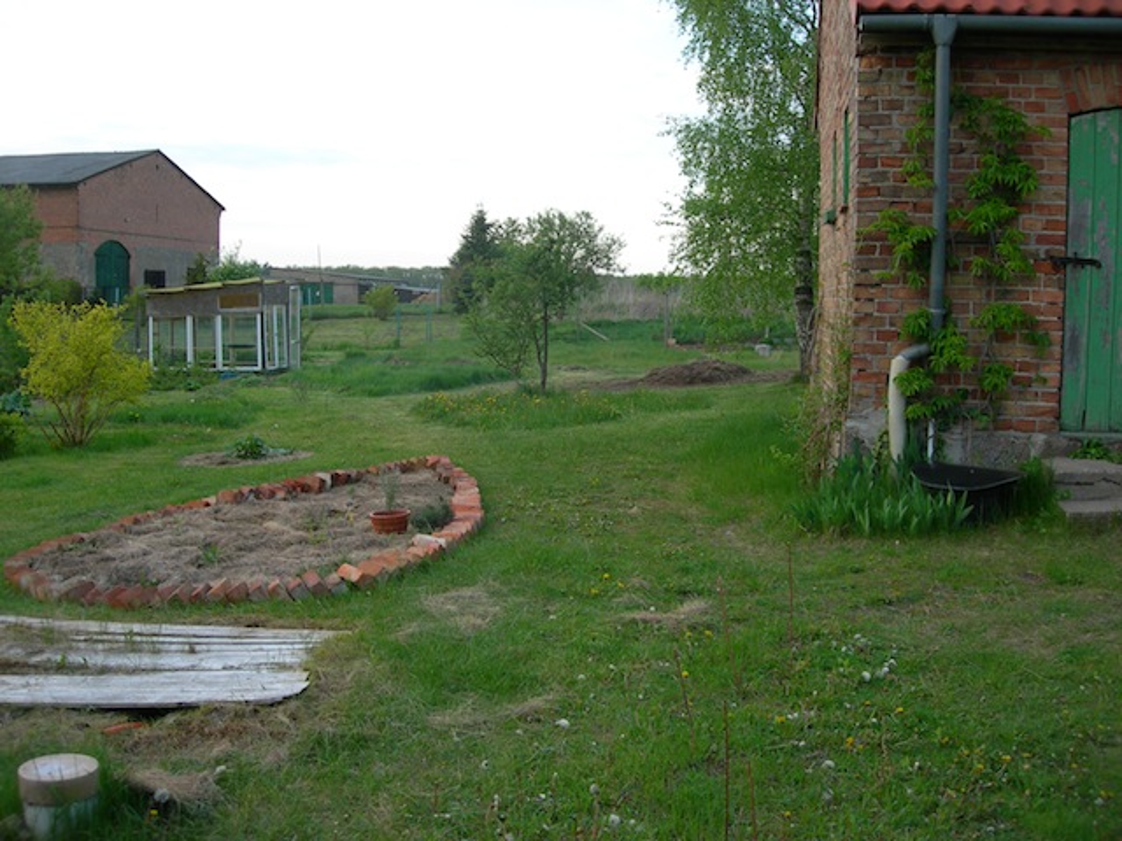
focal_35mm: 38
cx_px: 561
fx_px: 1232
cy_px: 420
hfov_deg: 49.0
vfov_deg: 37.7
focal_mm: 7.8
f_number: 2.8
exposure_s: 1/131
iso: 50
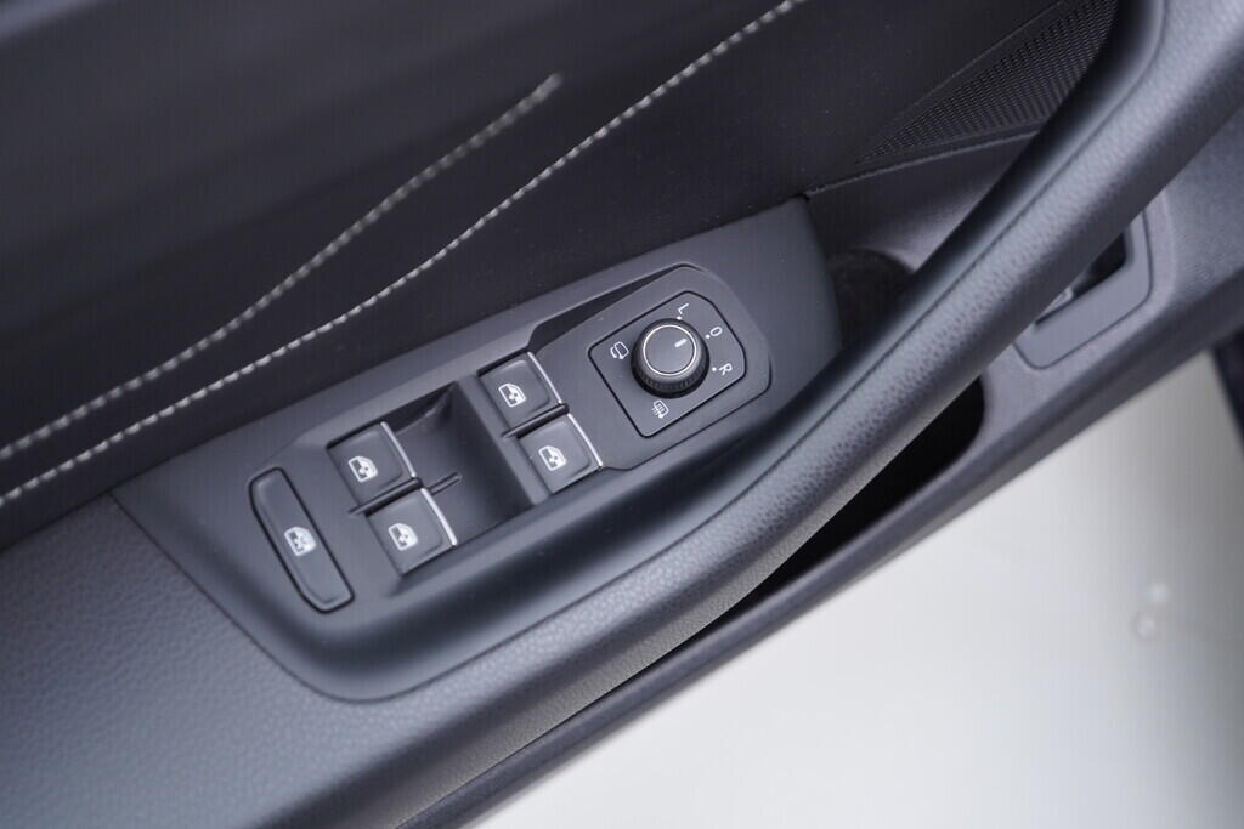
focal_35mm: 36
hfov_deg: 53.1
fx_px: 1244
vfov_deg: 36.9
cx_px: 622
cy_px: 414
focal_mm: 24
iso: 250
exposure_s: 1/40
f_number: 2.8
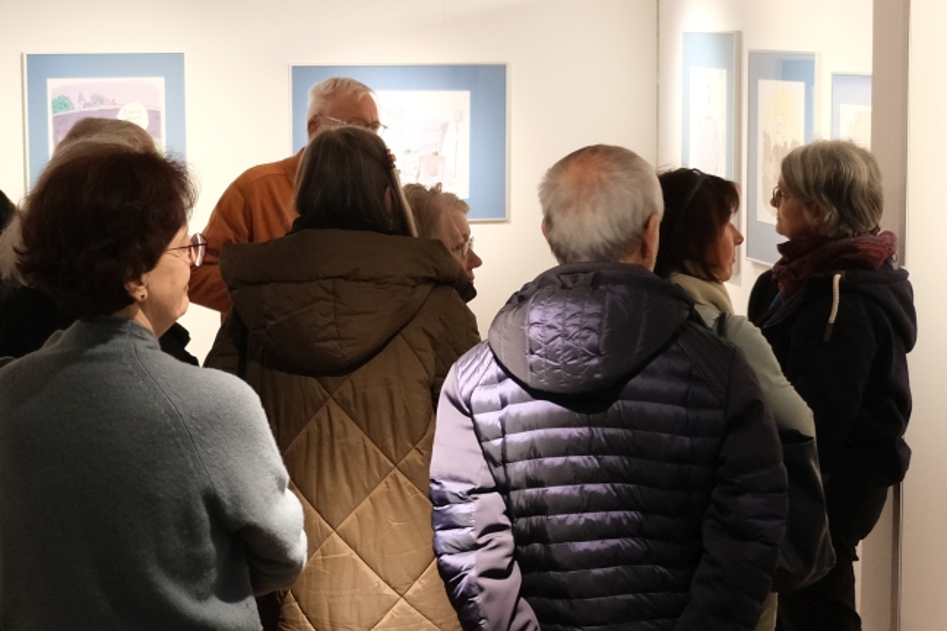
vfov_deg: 15.2
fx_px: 2367
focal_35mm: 90
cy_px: 384
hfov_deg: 22.6
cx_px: 390
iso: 1600
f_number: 3.2
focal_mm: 24.3
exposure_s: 1/70
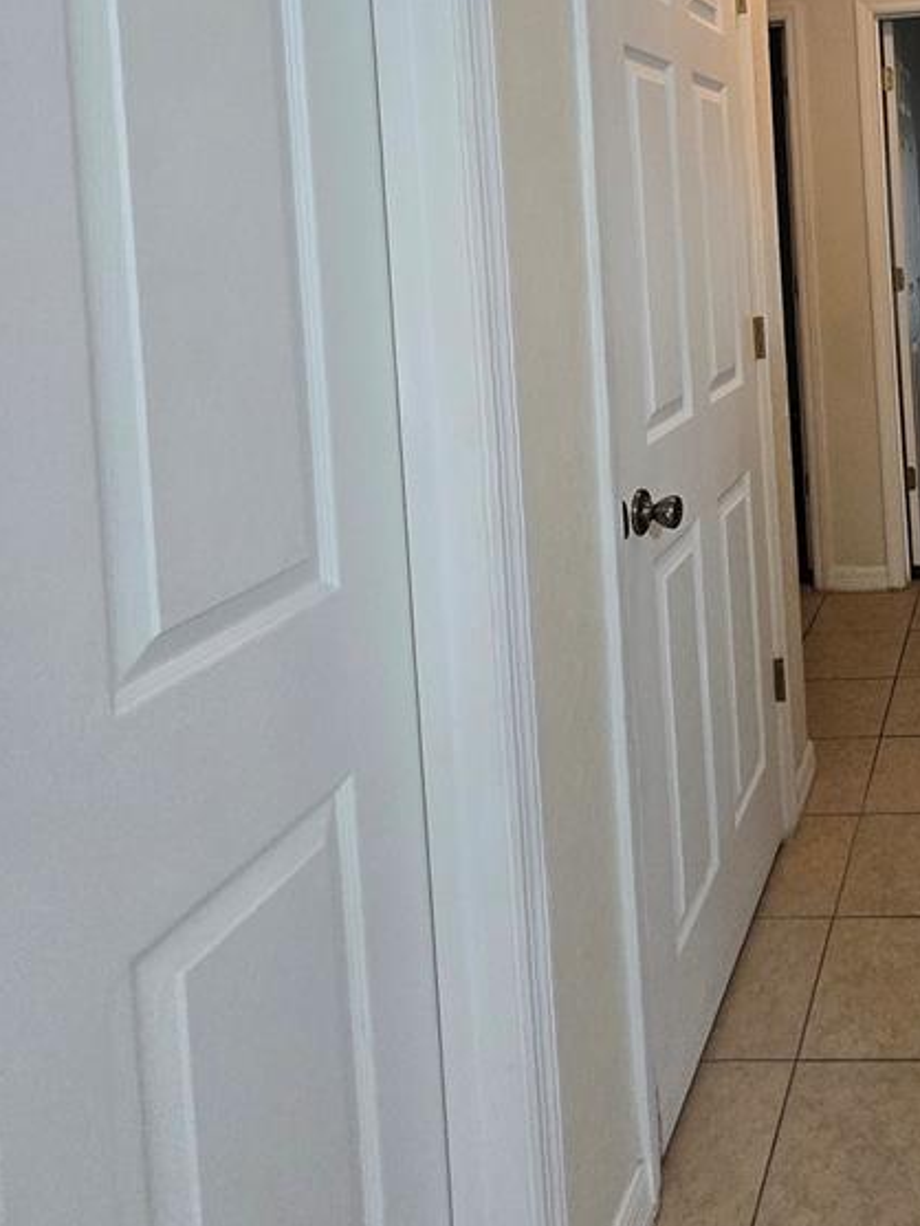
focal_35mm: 28
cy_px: 222
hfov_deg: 42.0
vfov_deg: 58.0
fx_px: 992
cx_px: 951
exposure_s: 1/60
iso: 320
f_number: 2.2
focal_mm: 1.7
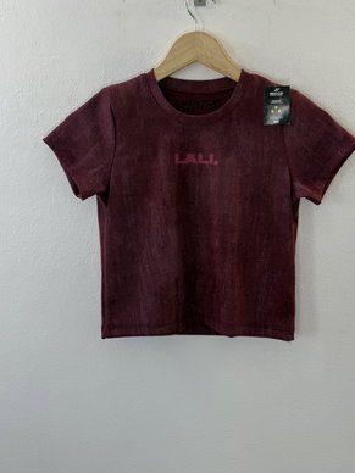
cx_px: 195
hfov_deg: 42.9
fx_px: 451
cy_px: 179
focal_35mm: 33
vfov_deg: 54.7
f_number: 1.78
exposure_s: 1/121
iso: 64
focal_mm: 6.76
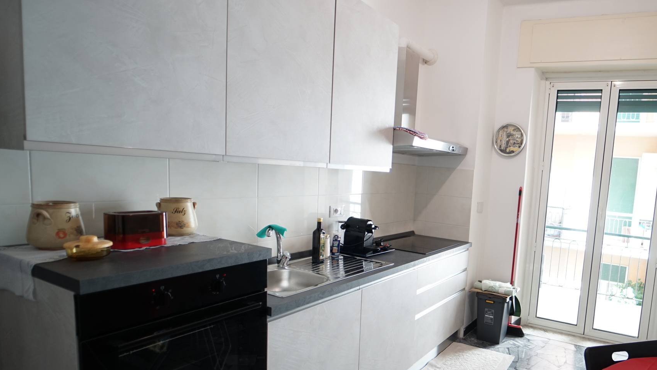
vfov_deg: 51.1
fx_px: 383
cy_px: 224
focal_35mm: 22
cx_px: 460
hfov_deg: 77.4
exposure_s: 1/60
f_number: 2.8
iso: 250
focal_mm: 14
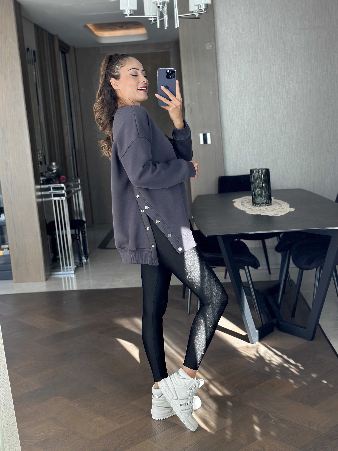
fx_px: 625
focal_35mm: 48
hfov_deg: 30.3
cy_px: 226
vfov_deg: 39.7
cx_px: 169
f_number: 1.78
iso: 80
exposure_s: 1/192
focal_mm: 6.86
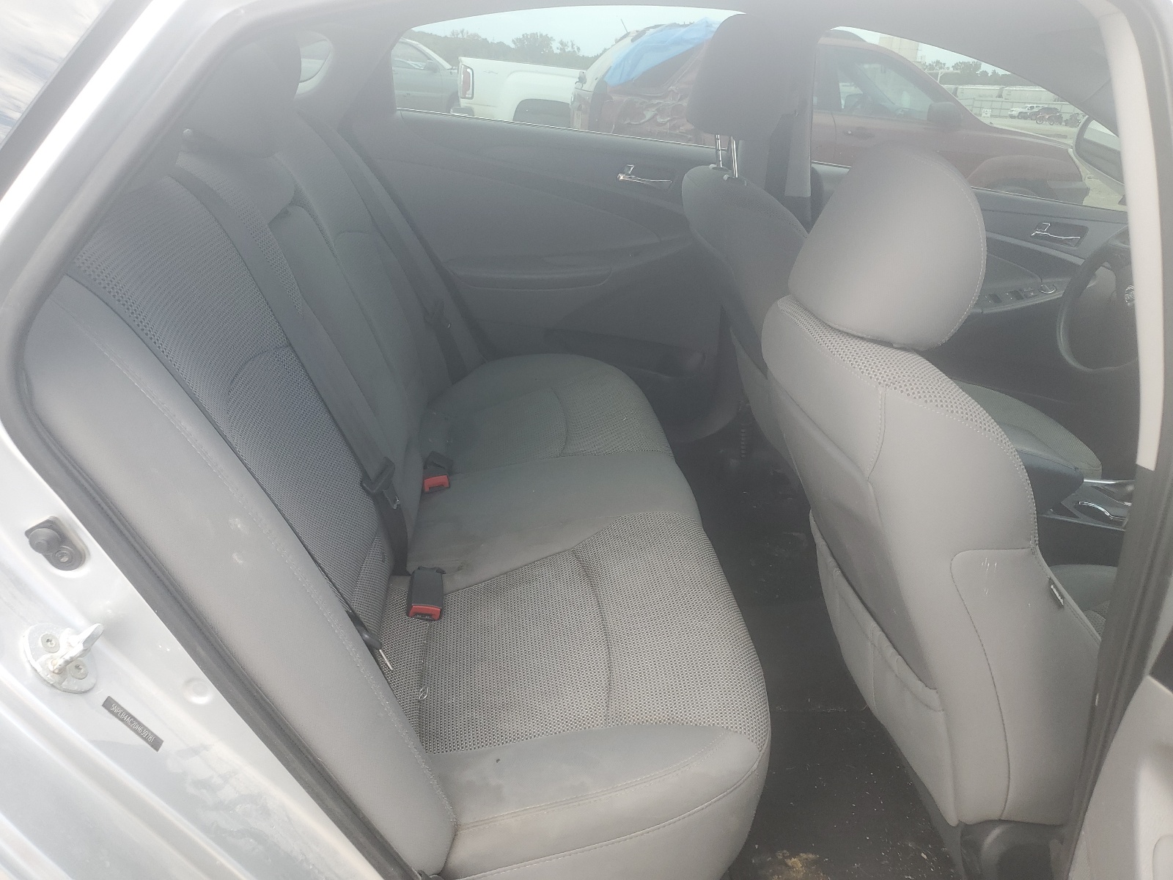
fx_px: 881
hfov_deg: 67.3
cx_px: 586
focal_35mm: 26
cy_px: 440
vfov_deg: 53.1
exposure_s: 1/175
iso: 50
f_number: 1.5
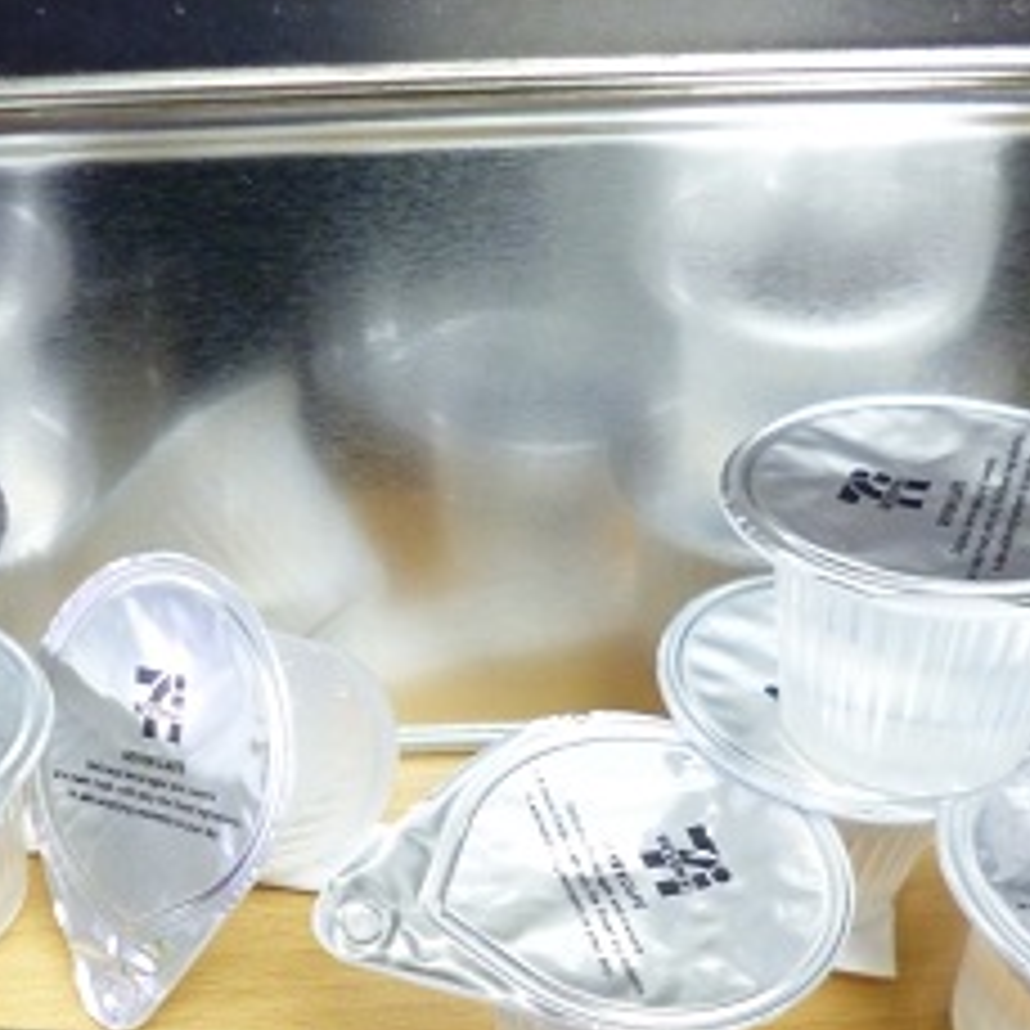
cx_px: 337
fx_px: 1481
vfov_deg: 37.7
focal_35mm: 44
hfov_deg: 37.9
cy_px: 722
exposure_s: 1/30
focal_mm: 4.3
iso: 400
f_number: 2.5
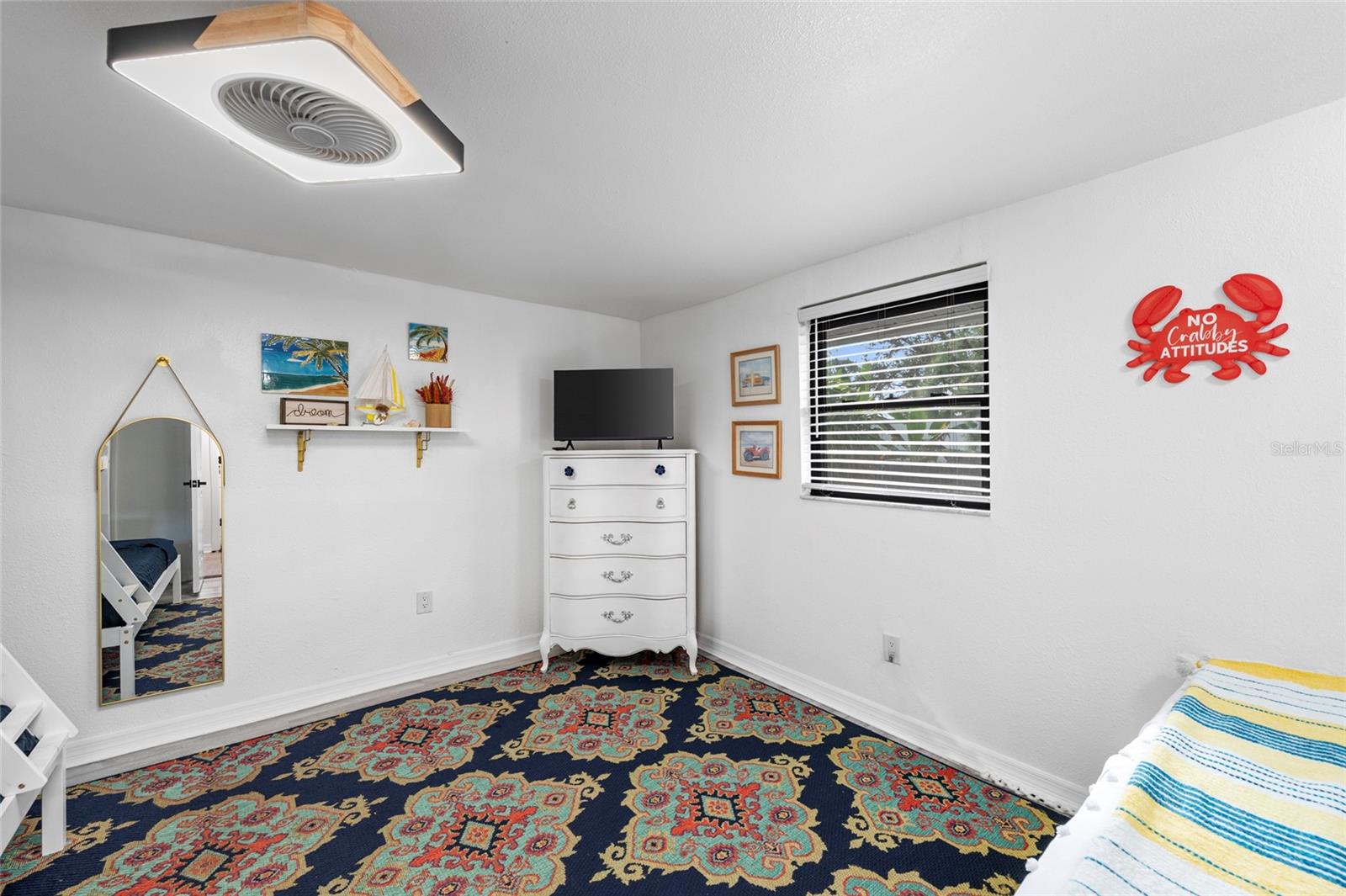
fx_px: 523
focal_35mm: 14
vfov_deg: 81.1
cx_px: 673
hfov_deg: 104.3
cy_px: 448
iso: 800
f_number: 8
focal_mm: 14
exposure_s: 1/400
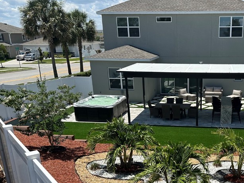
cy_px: 133
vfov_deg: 35.3
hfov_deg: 44.8
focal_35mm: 40
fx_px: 282
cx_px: 191
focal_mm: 6.86
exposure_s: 1/5000
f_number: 1.78
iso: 80
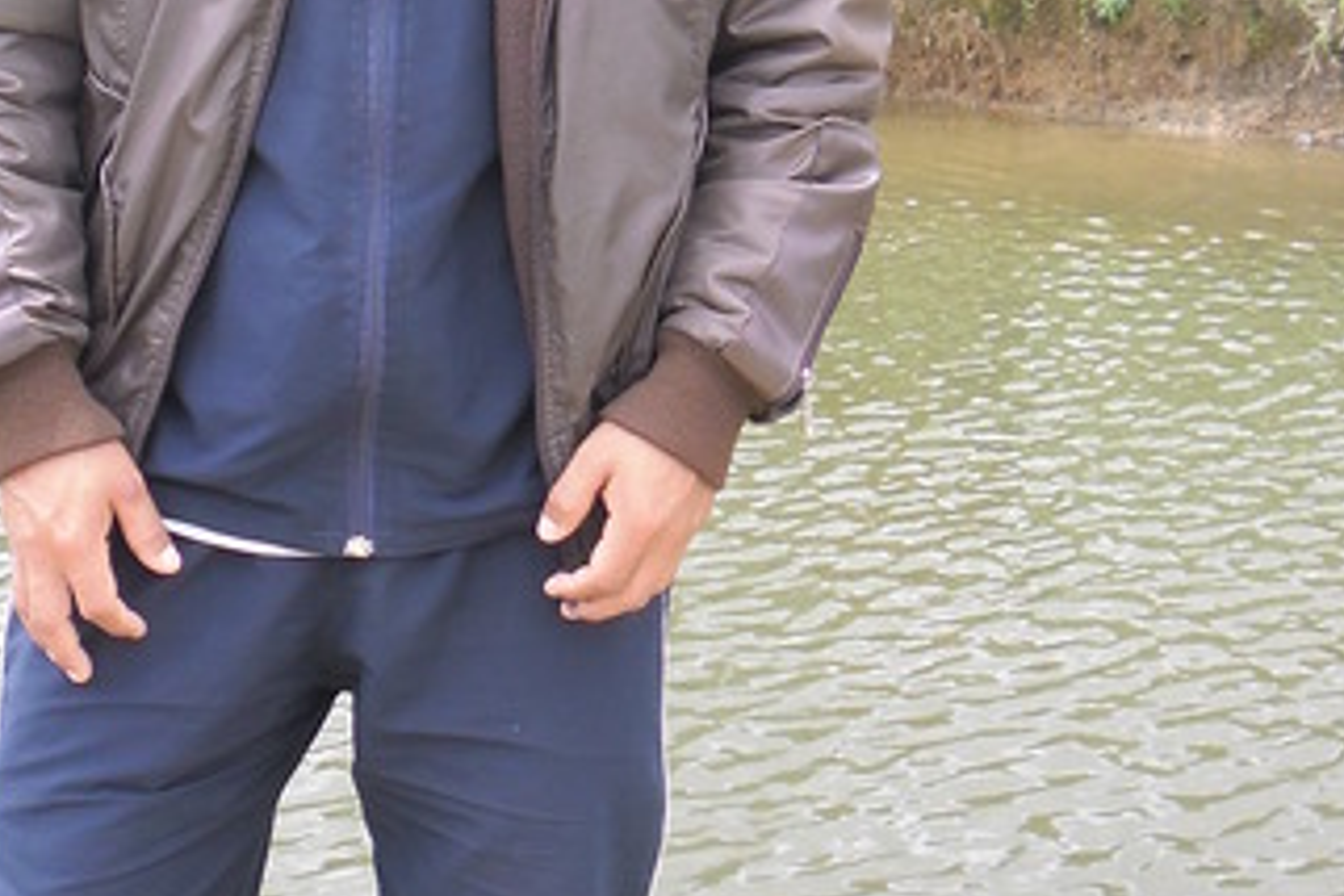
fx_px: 3770
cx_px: 502
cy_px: 331
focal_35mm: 101
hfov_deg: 20.2
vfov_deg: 13.5
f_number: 3.4
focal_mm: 6.9
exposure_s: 1/173
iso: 80
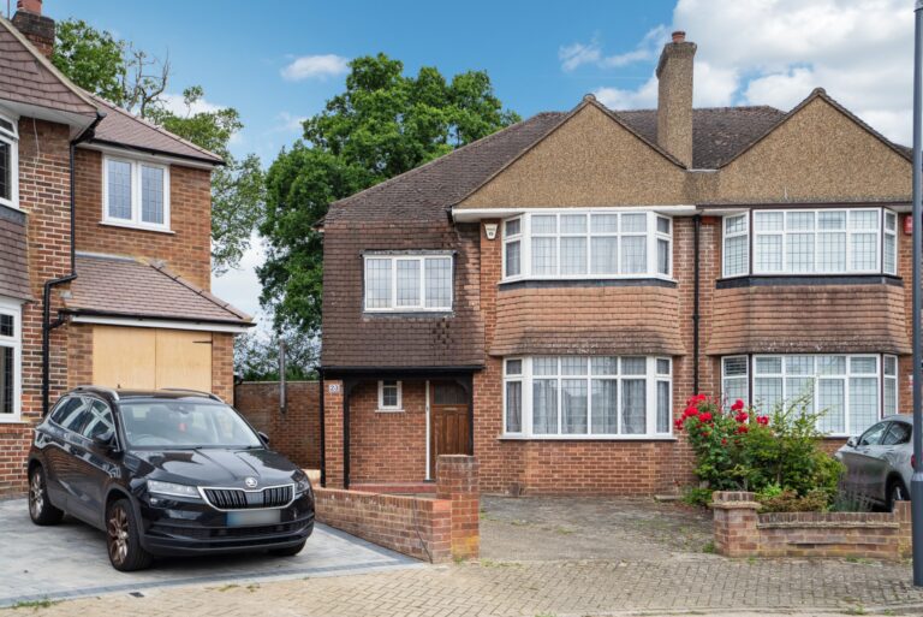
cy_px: 308
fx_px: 898
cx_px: 462
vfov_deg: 37.9
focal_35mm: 35
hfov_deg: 54.4
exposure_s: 1/800
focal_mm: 35
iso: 640
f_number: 5.6
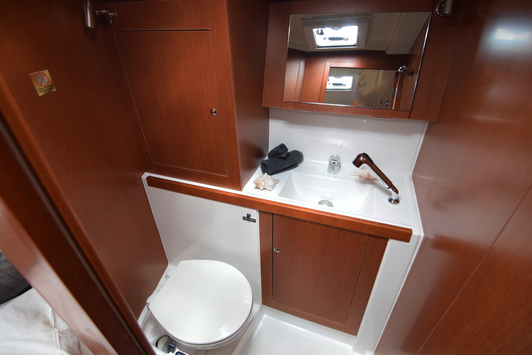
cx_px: 266
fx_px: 244
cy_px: 178
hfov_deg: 95.0
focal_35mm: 16
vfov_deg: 72.0
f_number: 3.5
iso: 1600
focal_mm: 11
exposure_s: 1/50
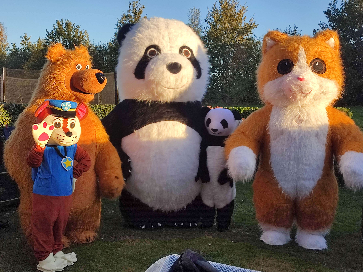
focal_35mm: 25
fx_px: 262
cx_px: 182
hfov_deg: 69.4
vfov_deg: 54.9
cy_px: 136
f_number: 1.9
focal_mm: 6.04
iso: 50
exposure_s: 1/355
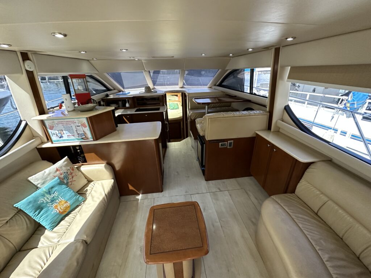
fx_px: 150
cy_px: 139
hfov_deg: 102.1
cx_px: 186
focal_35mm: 14
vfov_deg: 85.7
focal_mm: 2.22
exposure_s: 1/60
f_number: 2.2
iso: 500
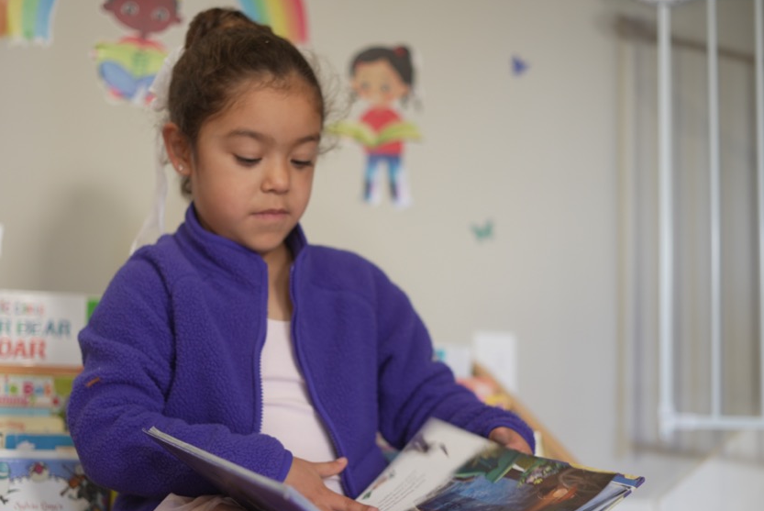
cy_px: 298
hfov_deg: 33.4
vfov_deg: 22.6
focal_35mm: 60
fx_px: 1274
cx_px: 367
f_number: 2
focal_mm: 50
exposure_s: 1/50
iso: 250
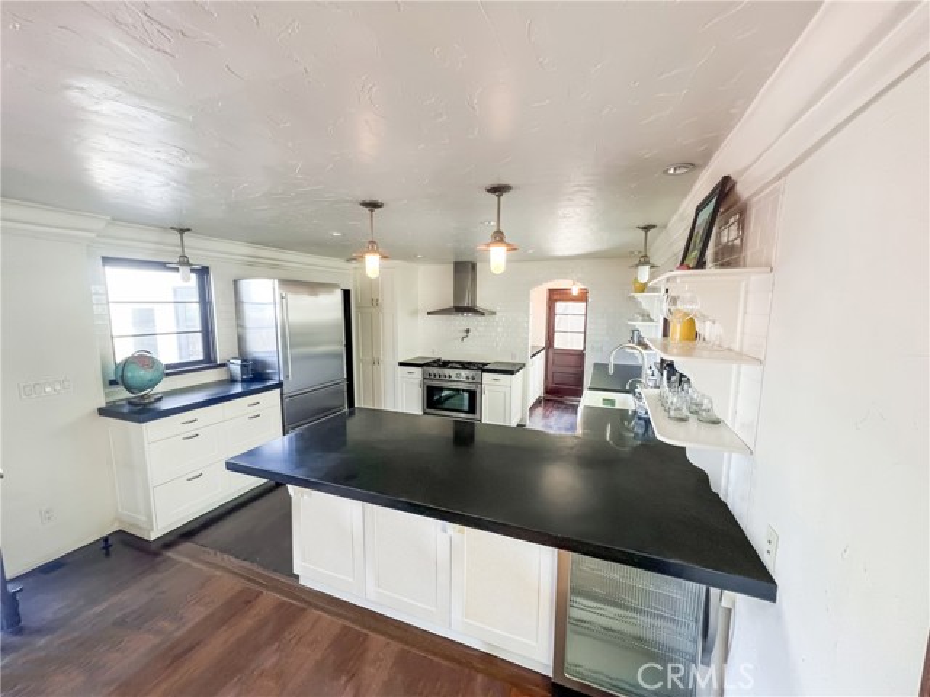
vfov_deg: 89.9
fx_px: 349
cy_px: 348
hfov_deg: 106.2
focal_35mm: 13
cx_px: 465
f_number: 1.8
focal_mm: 1.57
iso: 160
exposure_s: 1/60
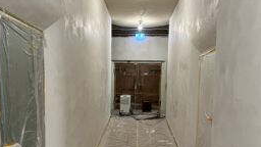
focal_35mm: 39
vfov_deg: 29.9
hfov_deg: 51.6
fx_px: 270
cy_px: 112
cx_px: 129
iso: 250
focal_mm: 5.1
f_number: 1.6
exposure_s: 1/50
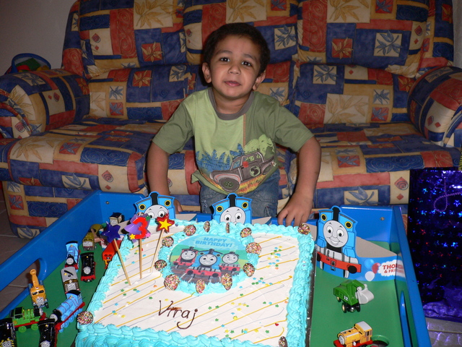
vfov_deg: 40.7
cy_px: 174
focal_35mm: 35
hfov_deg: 52.6
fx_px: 467
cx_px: 231
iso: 100
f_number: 2.8
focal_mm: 5.8
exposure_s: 1/60
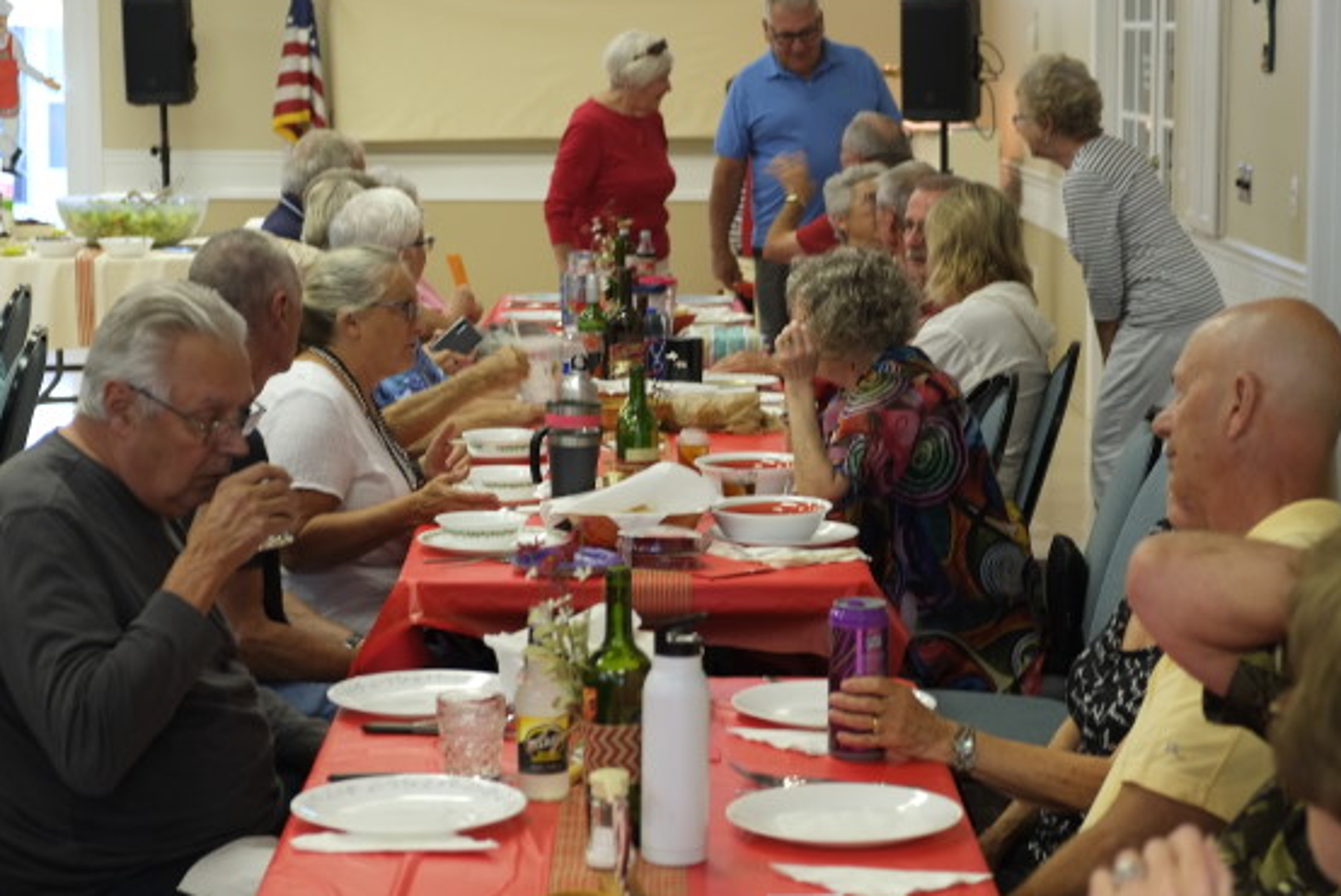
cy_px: 496
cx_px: 753
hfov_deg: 23.4
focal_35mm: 87
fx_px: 3242
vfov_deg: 15.7
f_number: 4
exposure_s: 1/42
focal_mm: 44.4
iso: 800
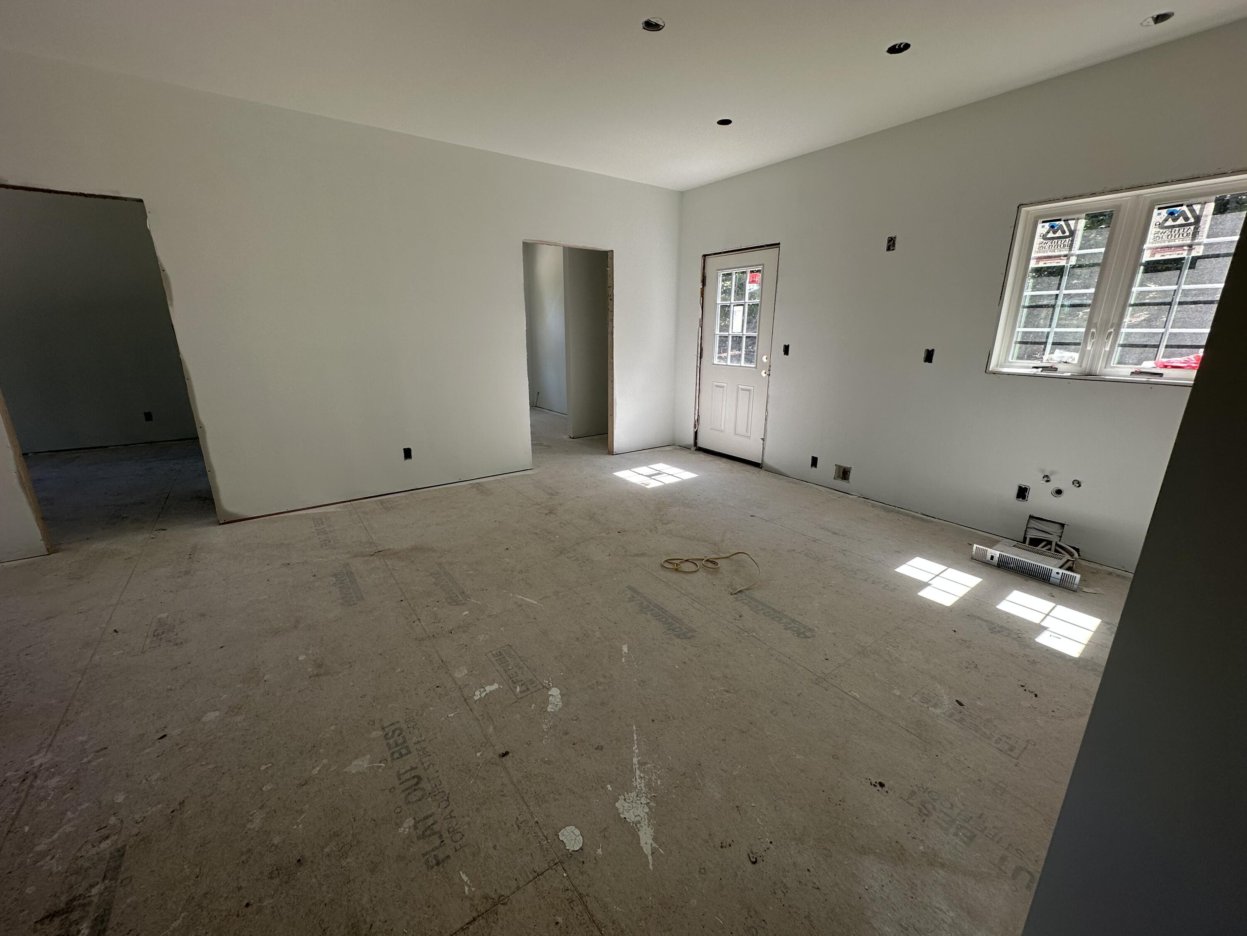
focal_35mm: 14
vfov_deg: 85.7
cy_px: 468
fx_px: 504
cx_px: 624
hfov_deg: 102.1
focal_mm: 2.22
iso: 40
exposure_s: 1/119
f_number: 2.2
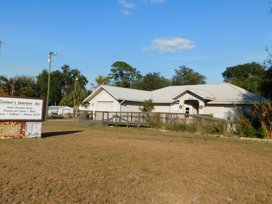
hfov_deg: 60.0
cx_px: 136
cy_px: 102
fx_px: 236
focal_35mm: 30
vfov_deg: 46.8
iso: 125
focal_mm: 5.3
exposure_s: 1/500
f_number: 6.4
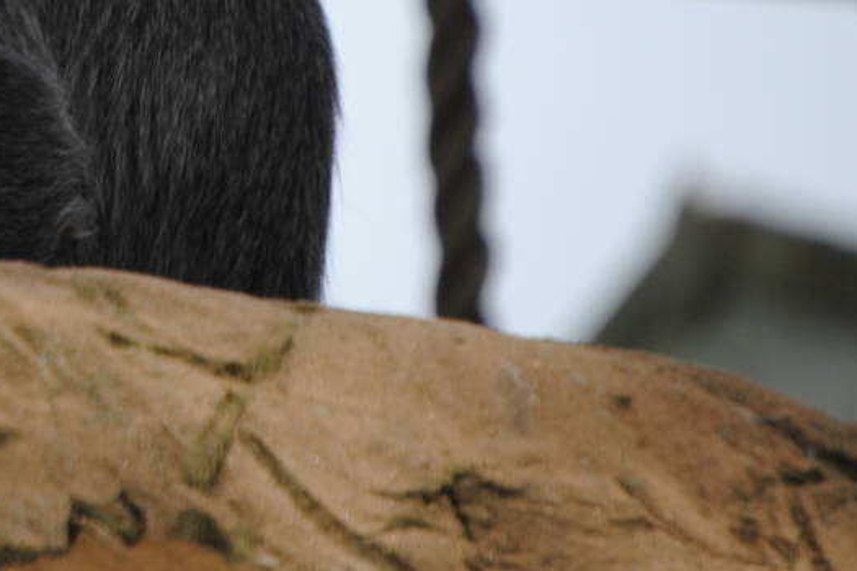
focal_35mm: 916
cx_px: -178
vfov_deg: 1.5
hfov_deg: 2.2
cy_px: -184
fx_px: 21804
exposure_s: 1/800
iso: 200
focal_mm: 200
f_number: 5.6
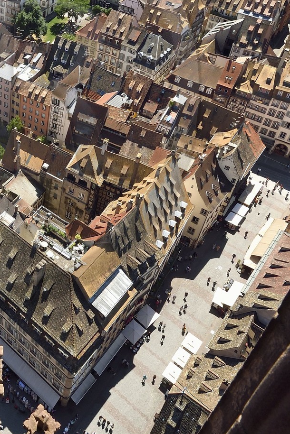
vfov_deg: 44.3
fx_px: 507
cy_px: 90
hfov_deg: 29.1
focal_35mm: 42
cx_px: -22
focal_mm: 16
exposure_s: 1/200
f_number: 18
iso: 400
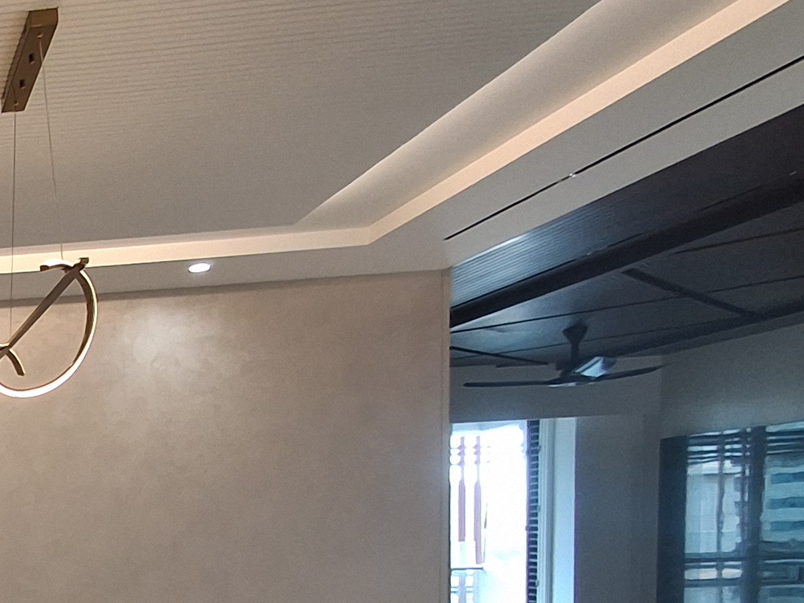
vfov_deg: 28.2
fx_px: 1115
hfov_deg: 30.2
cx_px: -275
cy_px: 621
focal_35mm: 48
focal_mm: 1.64
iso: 100
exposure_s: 1/50
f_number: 2.2
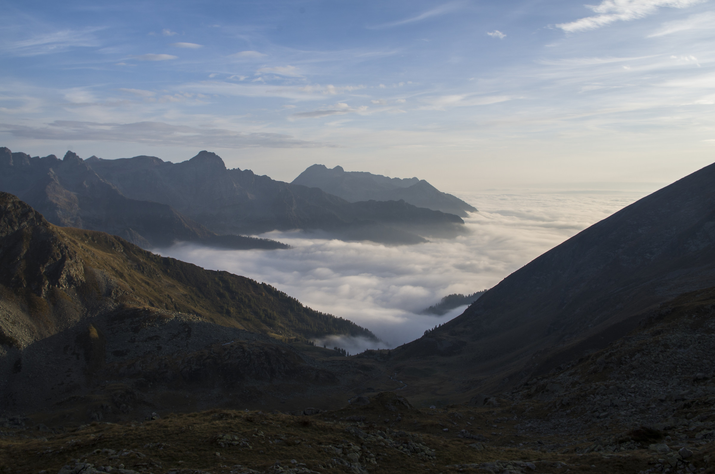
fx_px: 674
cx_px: 358
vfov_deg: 38.7
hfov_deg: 55.9
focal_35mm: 34
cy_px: 237
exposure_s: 1/100
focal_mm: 23.13
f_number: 10
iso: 100
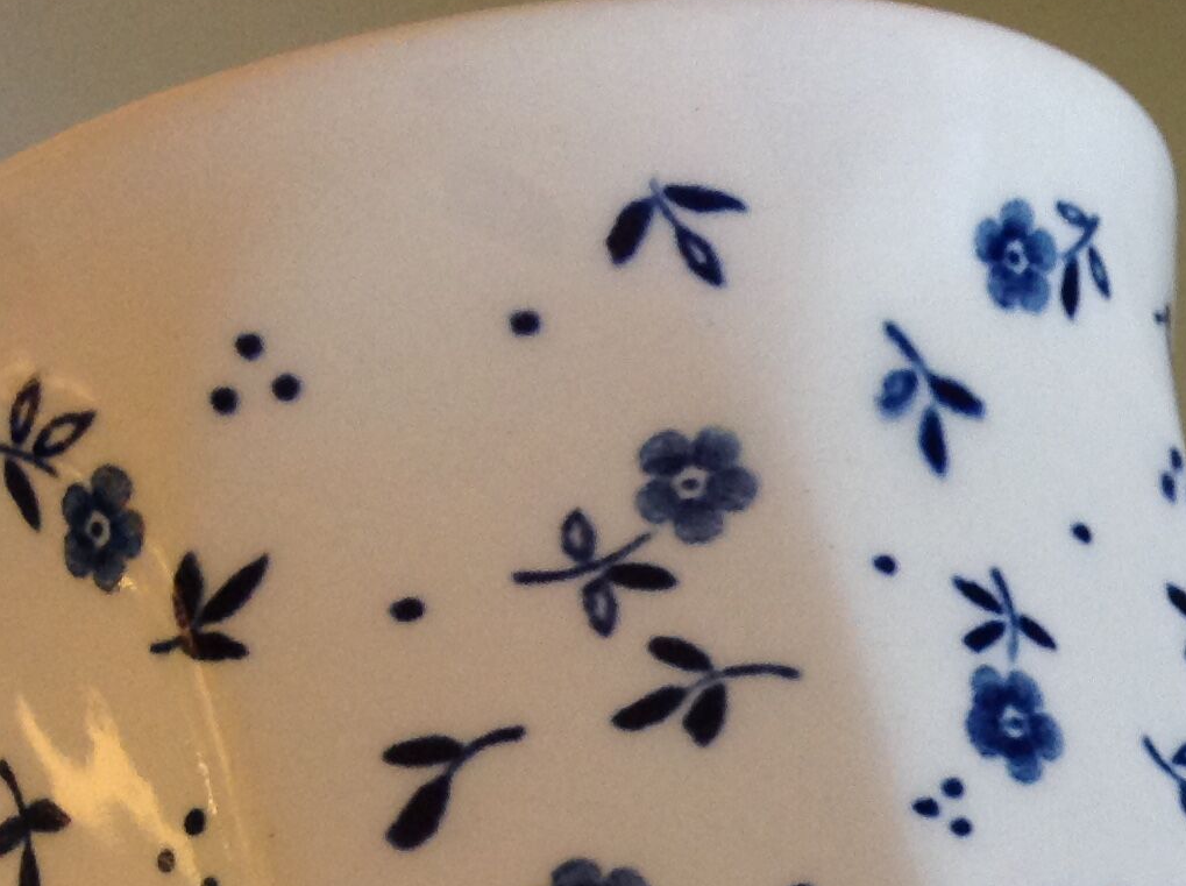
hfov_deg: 20.3
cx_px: 1507
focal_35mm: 89
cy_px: 589
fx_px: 3045
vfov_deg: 16.5
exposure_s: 1/17
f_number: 2.4
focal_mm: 4.28
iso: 125
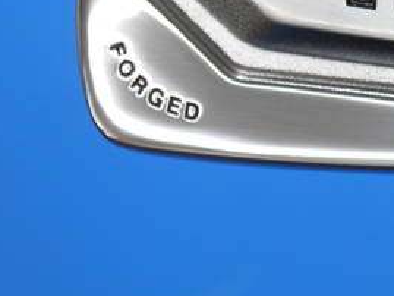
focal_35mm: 200
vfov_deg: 7.4
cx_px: 413
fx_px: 2277
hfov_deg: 9.8
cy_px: 6
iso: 320
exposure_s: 1/80
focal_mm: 42
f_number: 5.6
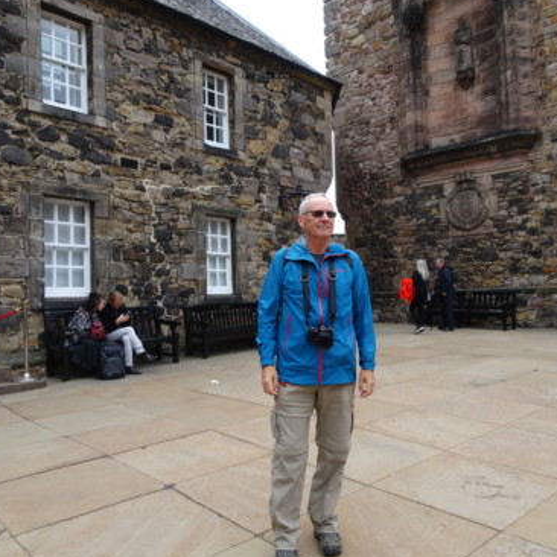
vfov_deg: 55.6
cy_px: 278
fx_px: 528
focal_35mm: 29
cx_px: 315
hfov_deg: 55.4
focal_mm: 4.1
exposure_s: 1/160
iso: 80
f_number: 3.5
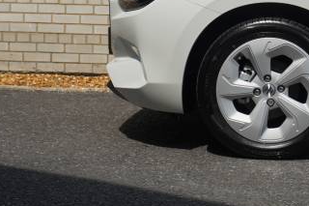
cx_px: 221
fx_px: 824
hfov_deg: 21.1
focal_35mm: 96
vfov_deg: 14.1
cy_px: 36
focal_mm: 32
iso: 100
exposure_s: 1/320
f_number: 7.1
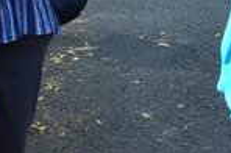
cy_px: -141
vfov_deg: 7.9
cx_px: 70
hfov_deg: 12.4
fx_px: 1058
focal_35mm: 165
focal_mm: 25
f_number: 13
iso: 250
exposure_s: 1/80
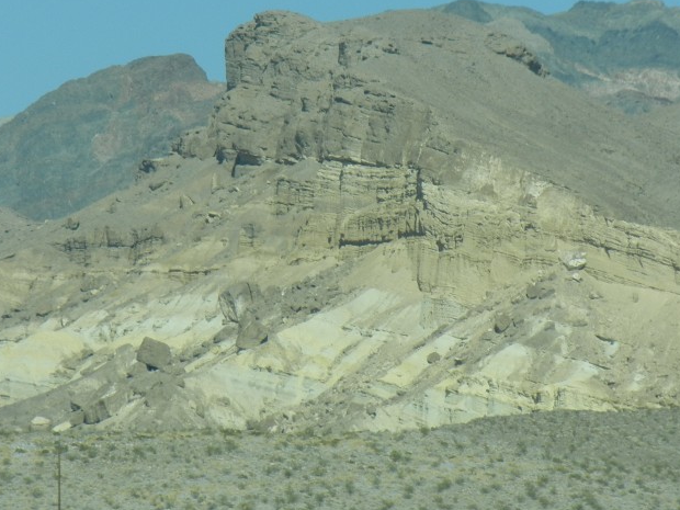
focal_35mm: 433
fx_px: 8506
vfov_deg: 3.4
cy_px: 214
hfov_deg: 4.6
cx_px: 326
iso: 160
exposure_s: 1/243
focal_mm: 47.2
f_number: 10.2
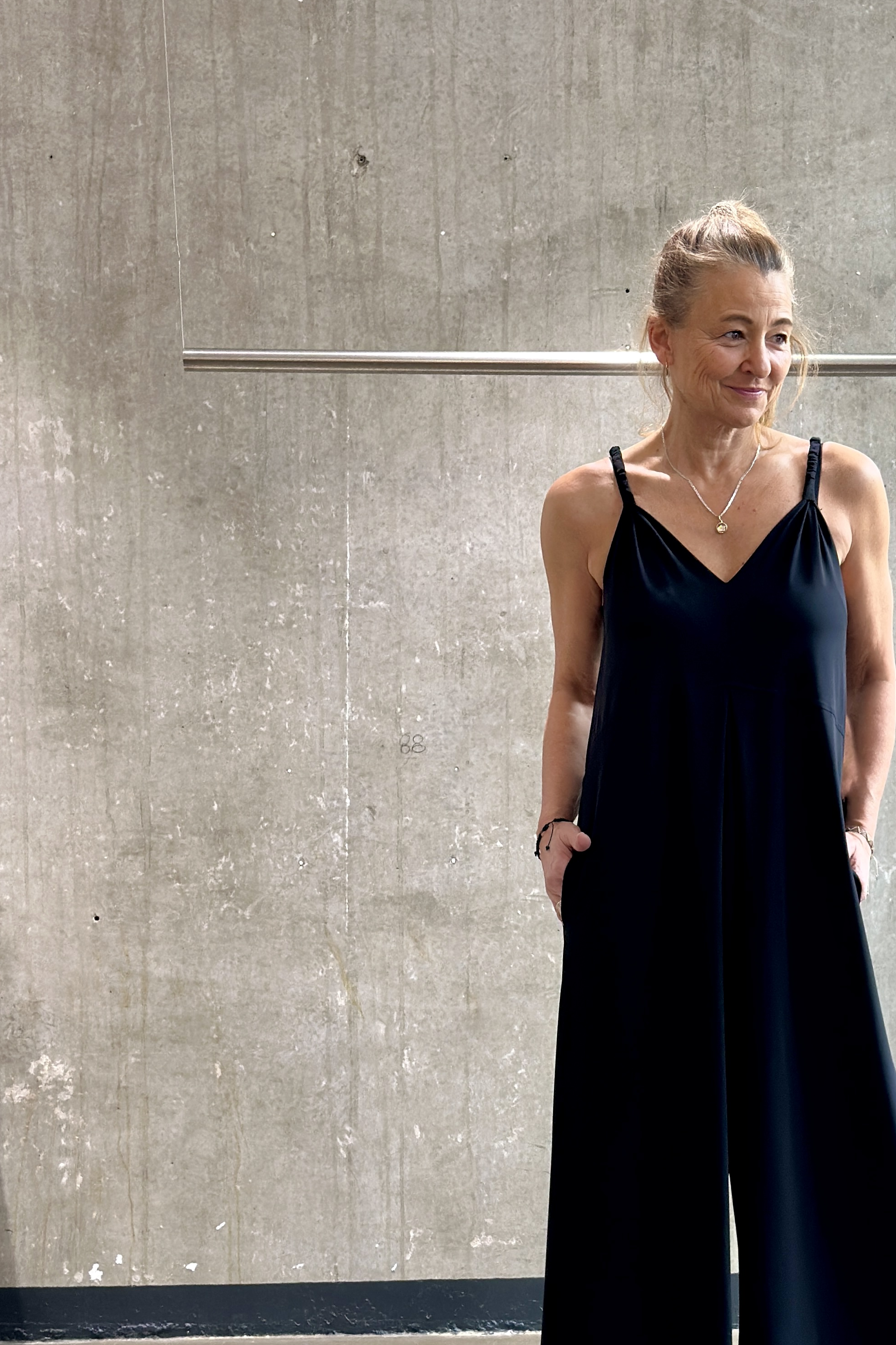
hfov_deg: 19.9
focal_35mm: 68
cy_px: 847
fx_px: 2539
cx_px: 684
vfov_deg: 29.5
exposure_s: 1/100
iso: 160
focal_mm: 6.86
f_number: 1.78
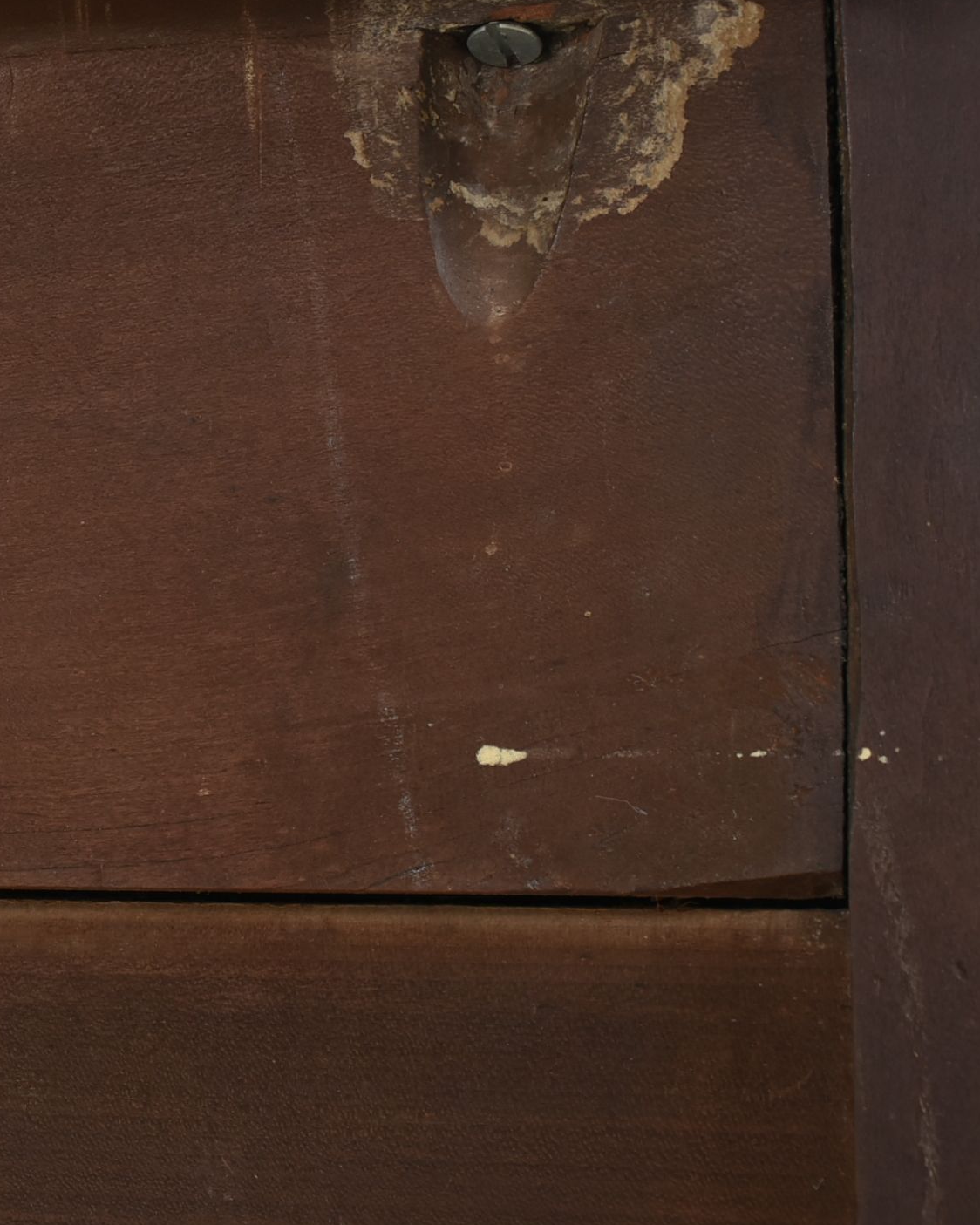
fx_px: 3263
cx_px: -84
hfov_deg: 16.6
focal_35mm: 90
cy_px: 364
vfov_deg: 21.1
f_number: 9
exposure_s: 1/160
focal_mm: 30
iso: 200
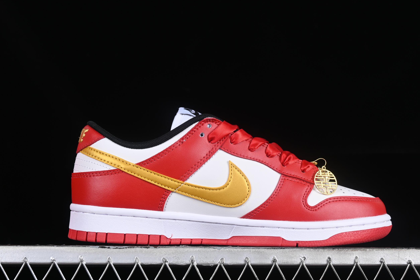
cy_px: 153
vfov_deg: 16.4
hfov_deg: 24.5
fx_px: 968
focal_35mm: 83
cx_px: 230
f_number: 8
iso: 160
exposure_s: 1/80
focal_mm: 50
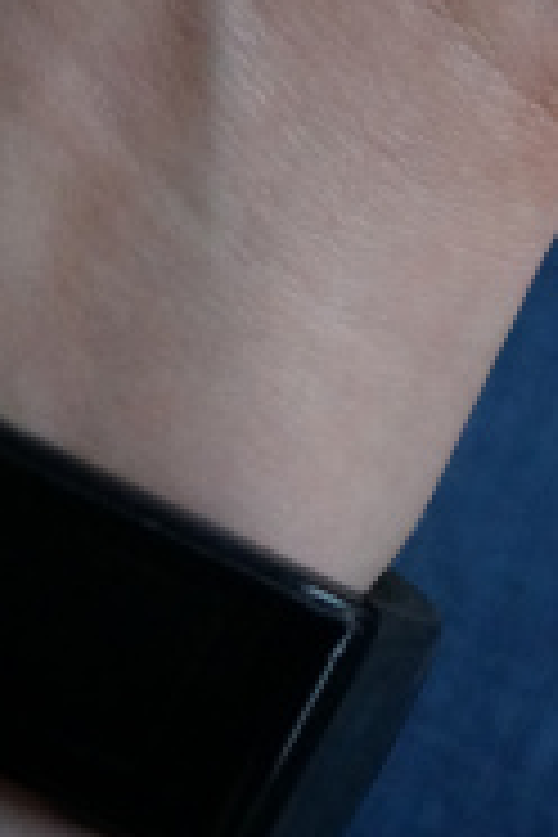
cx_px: 1080
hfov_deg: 9.9
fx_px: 2999
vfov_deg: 14.3
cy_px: -601
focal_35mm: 129
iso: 1600
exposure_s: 1/160
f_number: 4
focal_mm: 20
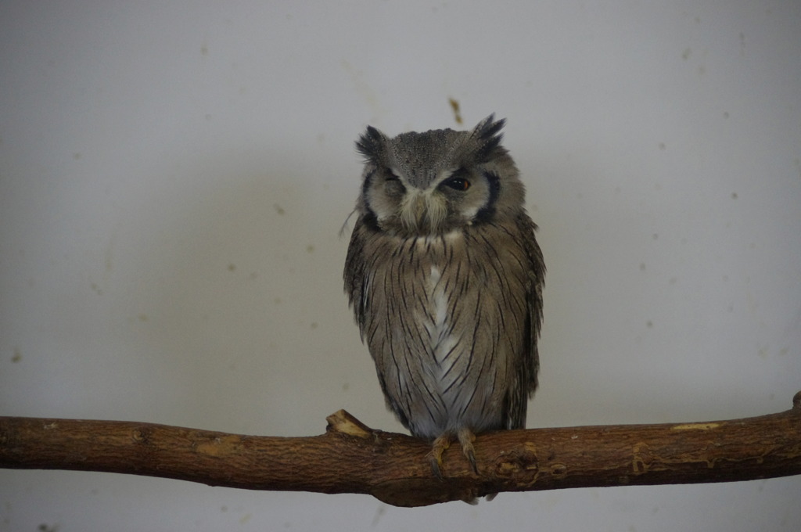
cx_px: 400
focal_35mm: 180
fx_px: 4000
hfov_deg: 11.4
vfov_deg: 7.6
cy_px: 266
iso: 1600
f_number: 4.5
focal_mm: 120
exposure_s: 1/200
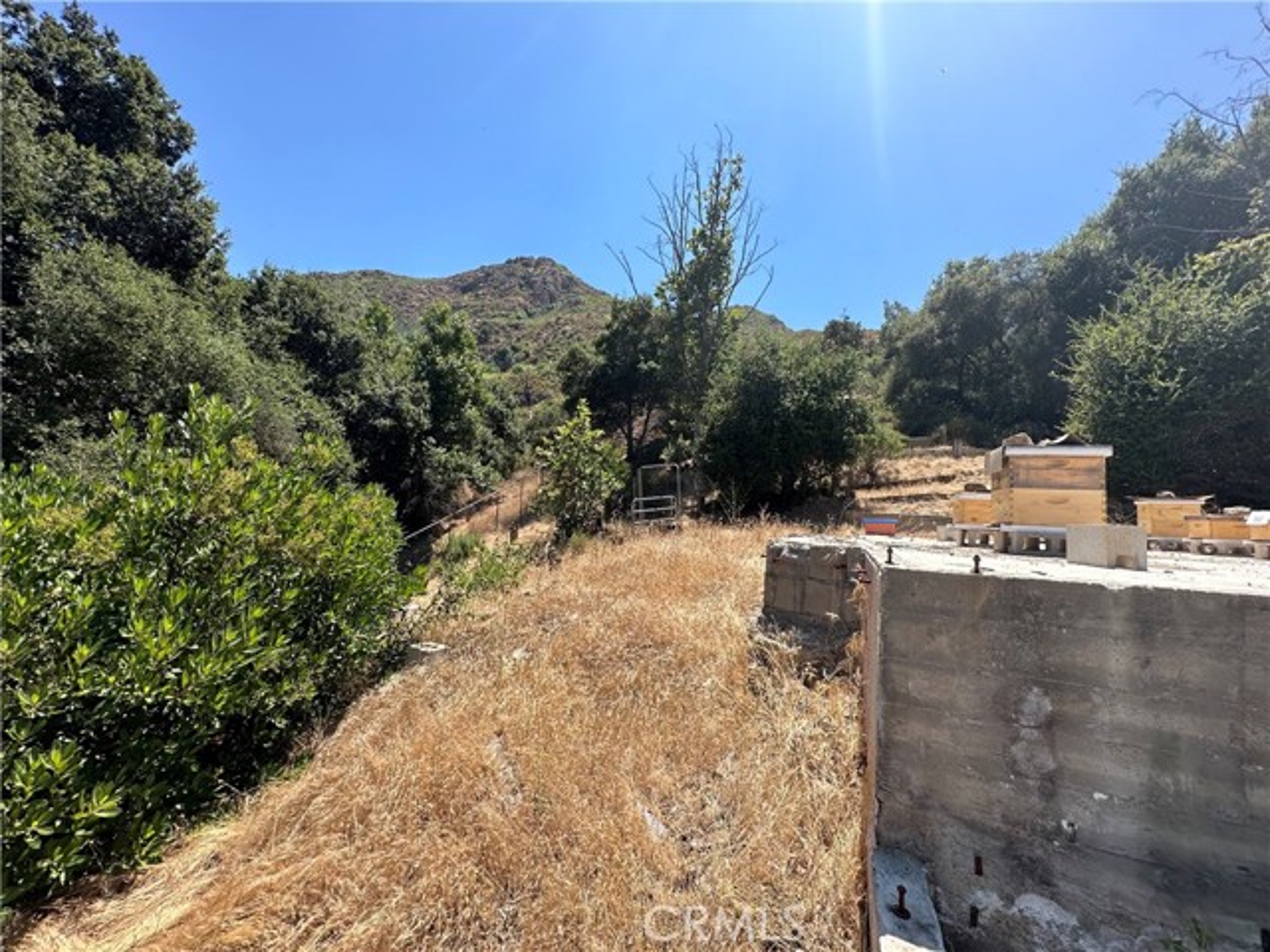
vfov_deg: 85.7
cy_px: 476
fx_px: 514
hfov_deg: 102.1
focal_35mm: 14
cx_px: 635
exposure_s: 1/1416
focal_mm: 2.22
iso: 40
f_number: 2.2
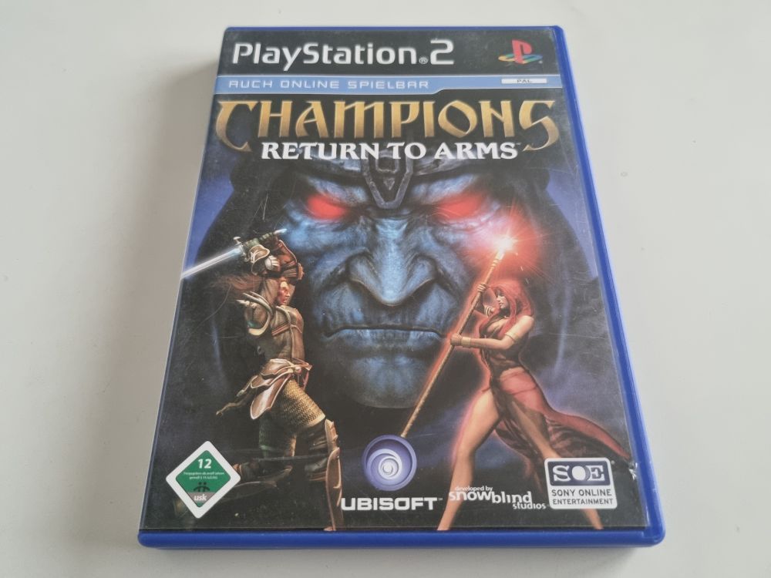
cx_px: 386
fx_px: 579
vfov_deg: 53.1
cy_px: 289
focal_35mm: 26
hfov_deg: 67.3
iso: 800
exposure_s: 1/50
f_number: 1.8
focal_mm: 5.4
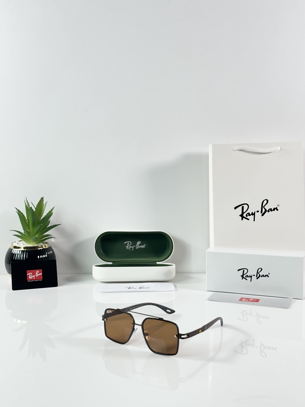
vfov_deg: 39.7
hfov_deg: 30.3
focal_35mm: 48
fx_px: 564
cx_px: 152
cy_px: 204
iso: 80
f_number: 1.78
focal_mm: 6.86
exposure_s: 1/100
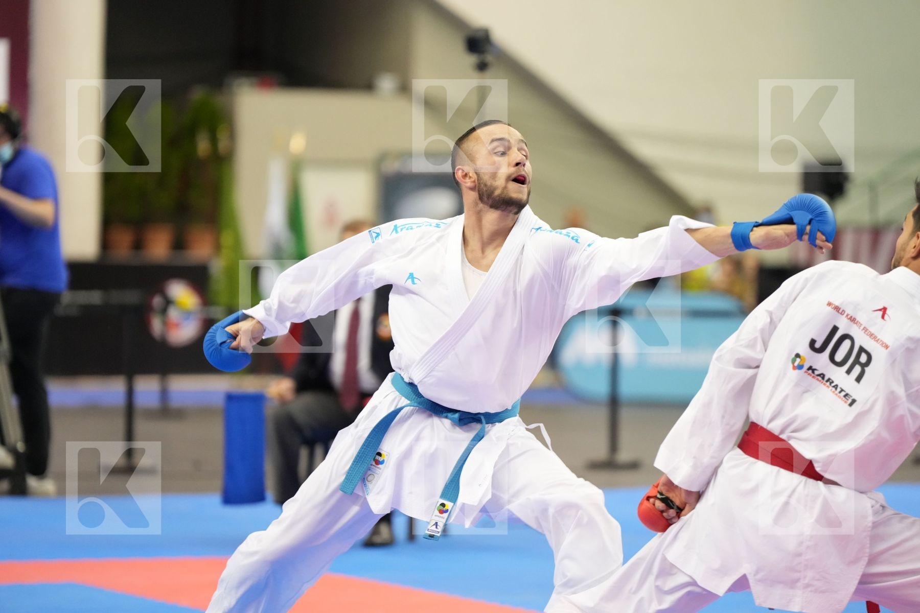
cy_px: 306
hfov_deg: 12.5
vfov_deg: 8.4
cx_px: 460
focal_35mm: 164
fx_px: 4191
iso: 5000
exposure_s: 1/1000
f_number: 2.8
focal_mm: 164
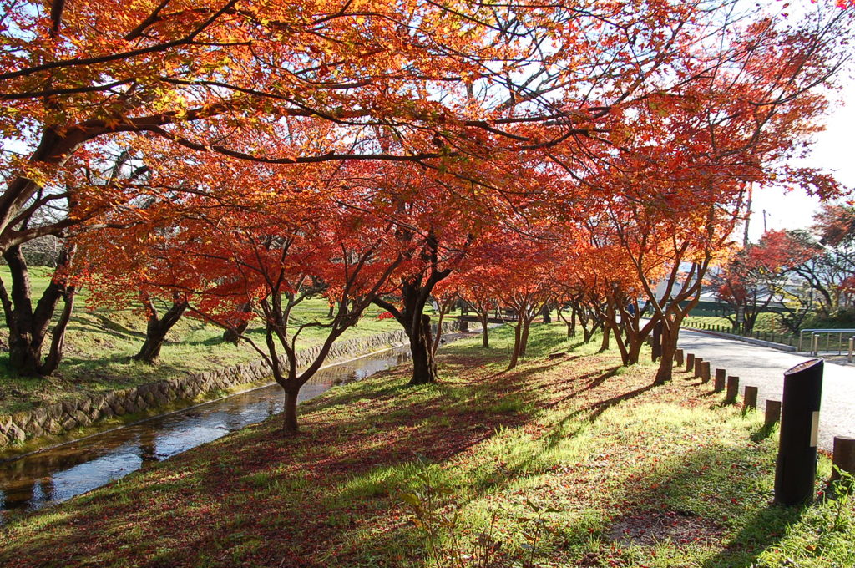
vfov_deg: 43.5
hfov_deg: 62.0
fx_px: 712
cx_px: 428
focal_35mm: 30
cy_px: 284
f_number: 7.1
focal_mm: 20
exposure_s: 1/200
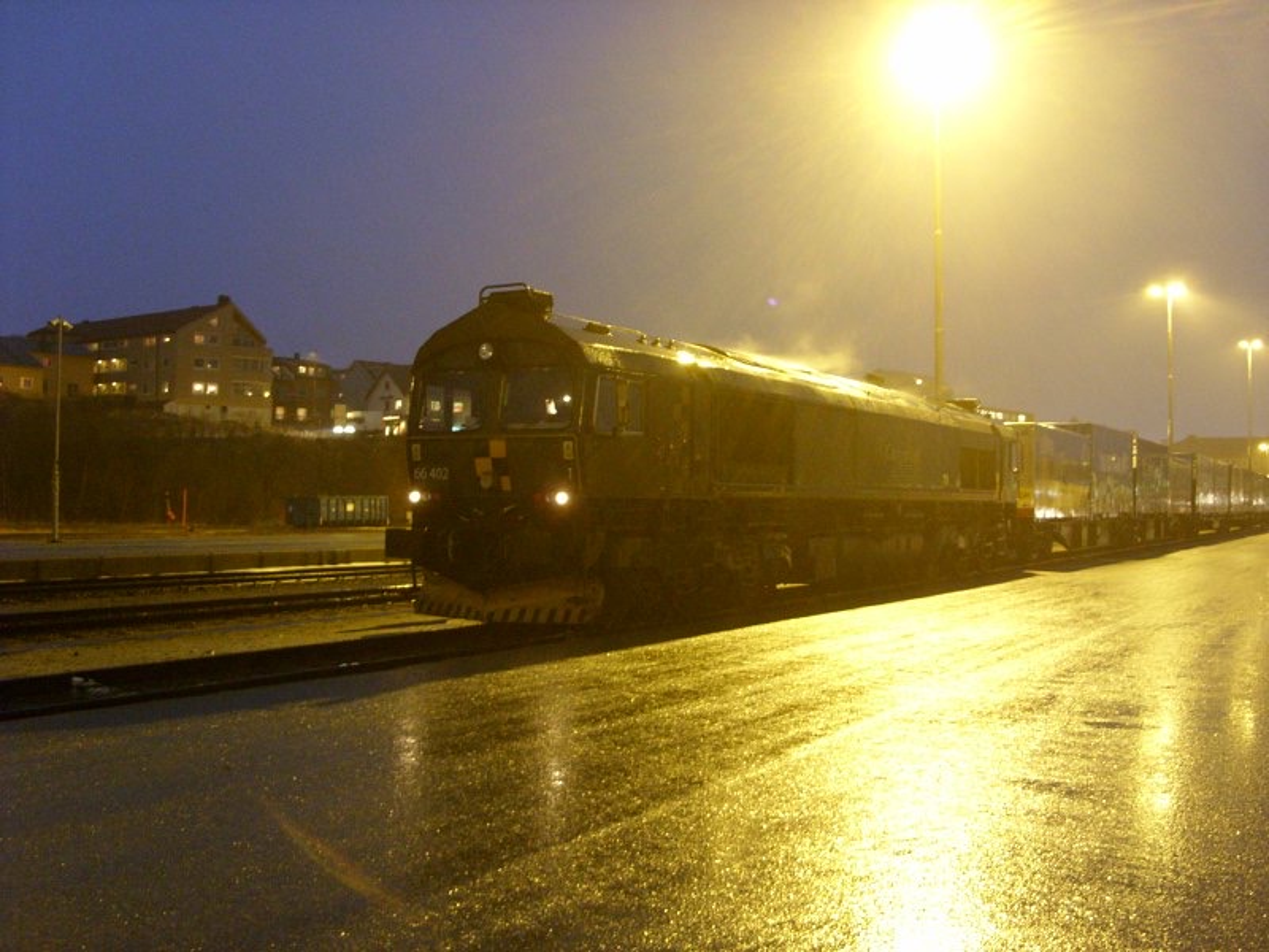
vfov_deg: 37.7
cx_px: 634
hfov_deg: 49.0
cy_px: 476
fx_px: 1393
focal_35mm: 38
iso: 300
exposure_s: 1/3
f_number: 2.8
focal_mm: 6.3
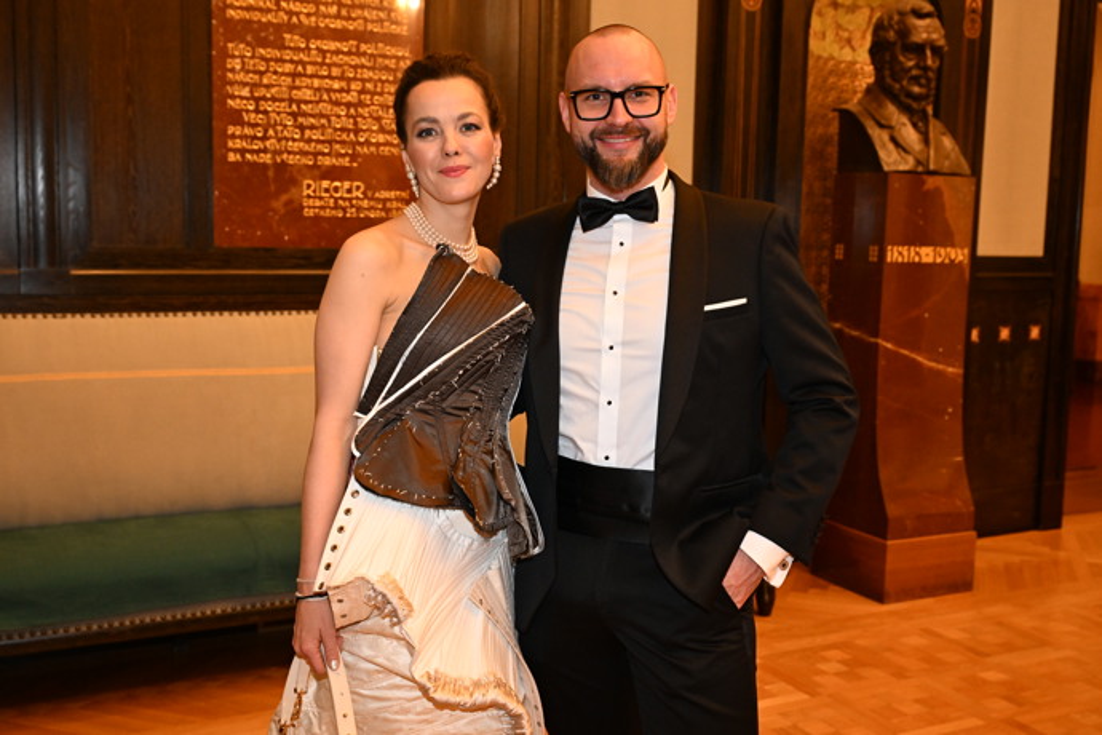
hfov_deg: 49.6
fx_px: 1194
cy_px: 368
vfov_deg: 34.2
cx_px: 551
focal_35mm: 39
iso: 4000
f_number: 5
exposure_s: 1/60
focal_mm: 39
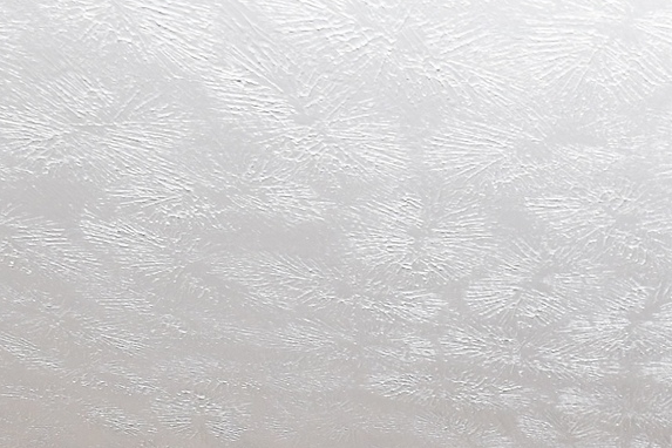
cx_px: 926
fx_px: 1400
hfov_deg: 23.2
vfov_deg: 14.0
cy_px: 997
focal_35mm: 75
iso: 1000
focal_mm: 14
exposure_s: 1/200
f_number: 7.1
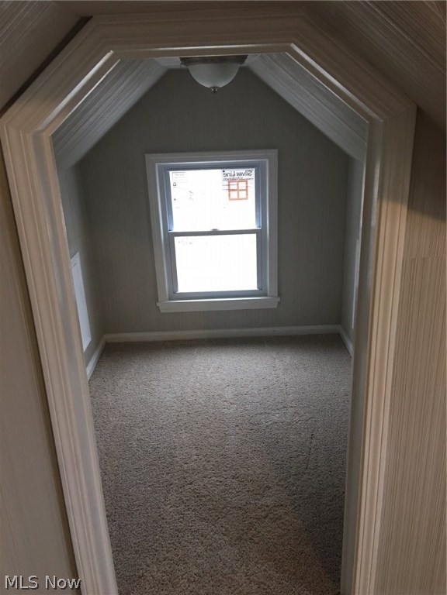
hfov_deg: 48.2
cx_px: 224
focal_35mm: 29
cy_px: 298
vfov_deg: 61.7
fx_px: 499
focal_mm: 4.15
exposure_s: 1/15
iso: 64
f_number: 2.2
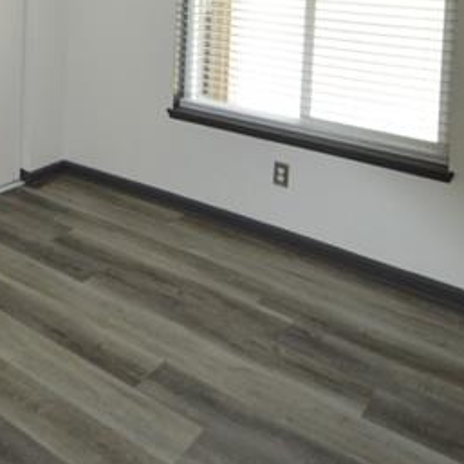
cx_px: 182
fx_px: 576
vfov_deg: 36.8
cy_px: -49
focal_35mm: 38
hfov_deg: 43.6
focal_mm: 10
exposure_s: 1/125
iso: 220
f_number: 4
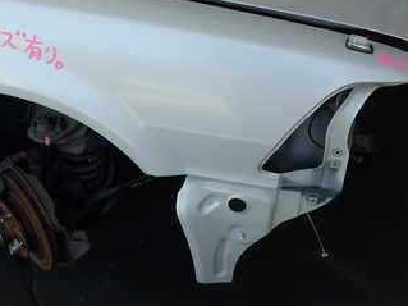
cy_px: 87
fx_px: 554
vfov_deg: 30.5
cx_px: 83
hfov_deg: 38.9
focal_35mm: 47
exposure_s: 1/200
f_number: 2.8
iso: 100
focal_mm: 4.5
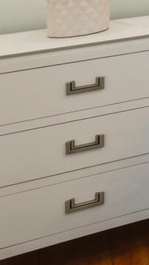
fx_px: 704
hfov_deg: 5.5
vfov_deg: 18.2
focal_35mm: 100
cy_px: -166
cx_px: 853
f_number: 9
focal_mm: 14
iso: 250
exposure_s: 1/4
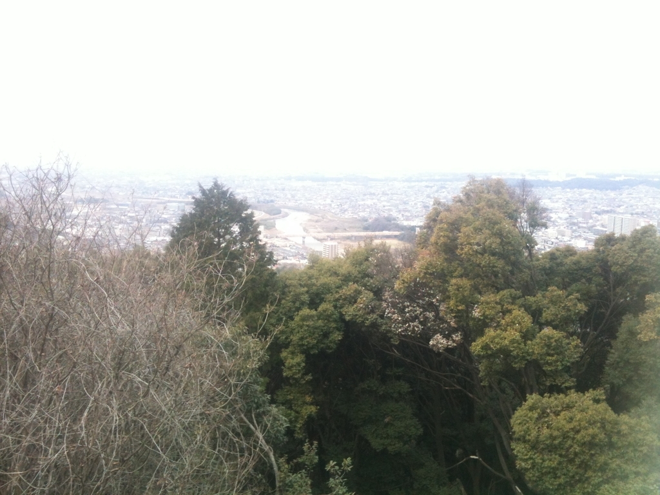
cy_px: 248
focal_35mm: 35
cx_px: 330
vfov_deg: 40.7
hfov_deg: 52.6
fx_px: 667
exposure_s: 1/248
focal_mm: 3.85
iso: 64
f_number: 2.8
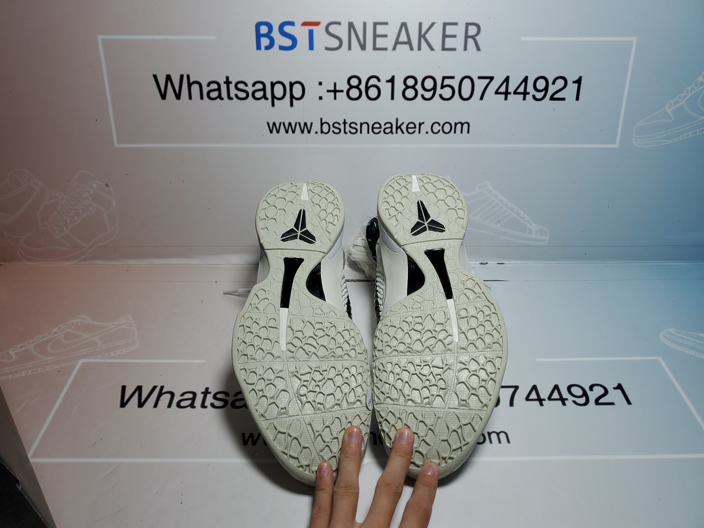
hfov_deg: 67.3
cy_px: 264
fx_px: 529
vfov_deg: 53.1
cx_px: 352
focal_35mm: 26
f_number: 1.5
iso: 50
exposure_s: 1/807
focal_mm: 4.3
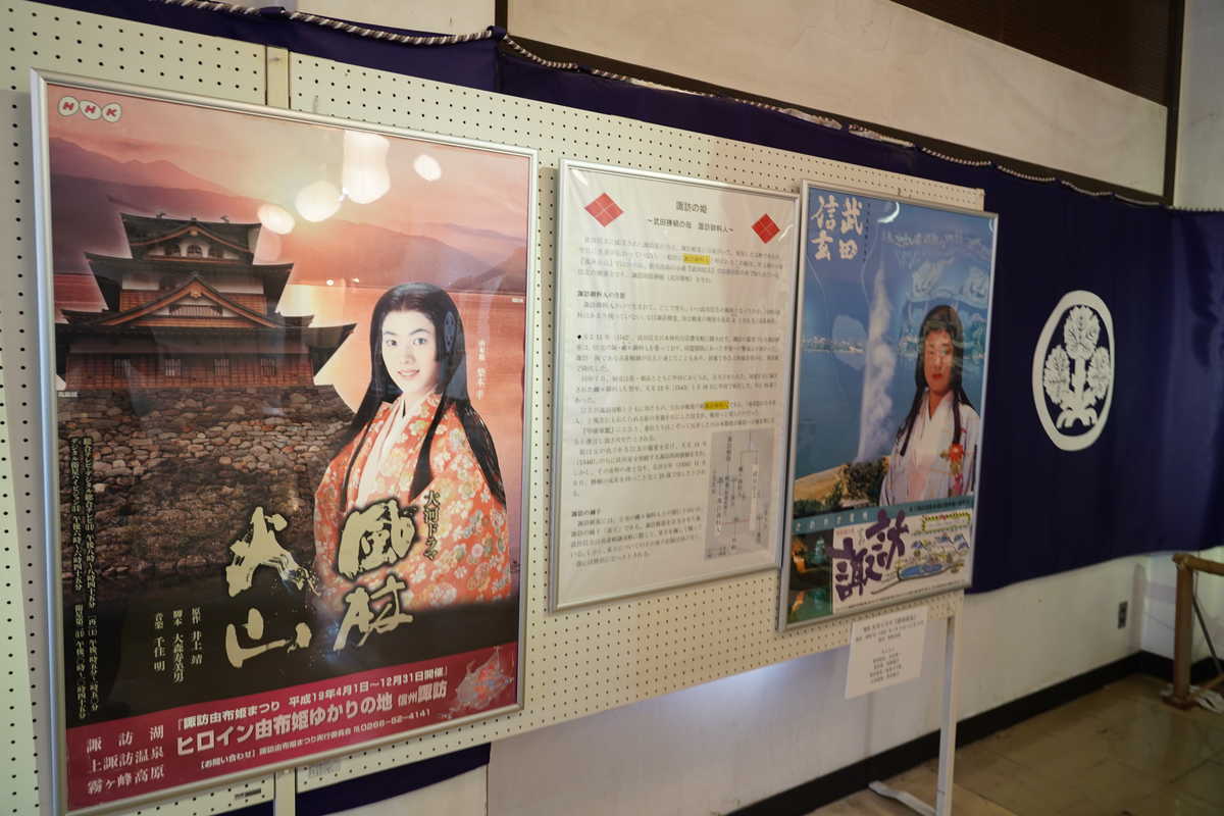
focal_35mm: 24
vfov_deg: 53.1
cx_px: 612
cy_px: 408
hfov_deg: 73.7
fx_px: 816
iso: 640
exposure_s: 1/15
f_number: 4.5
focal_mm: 24
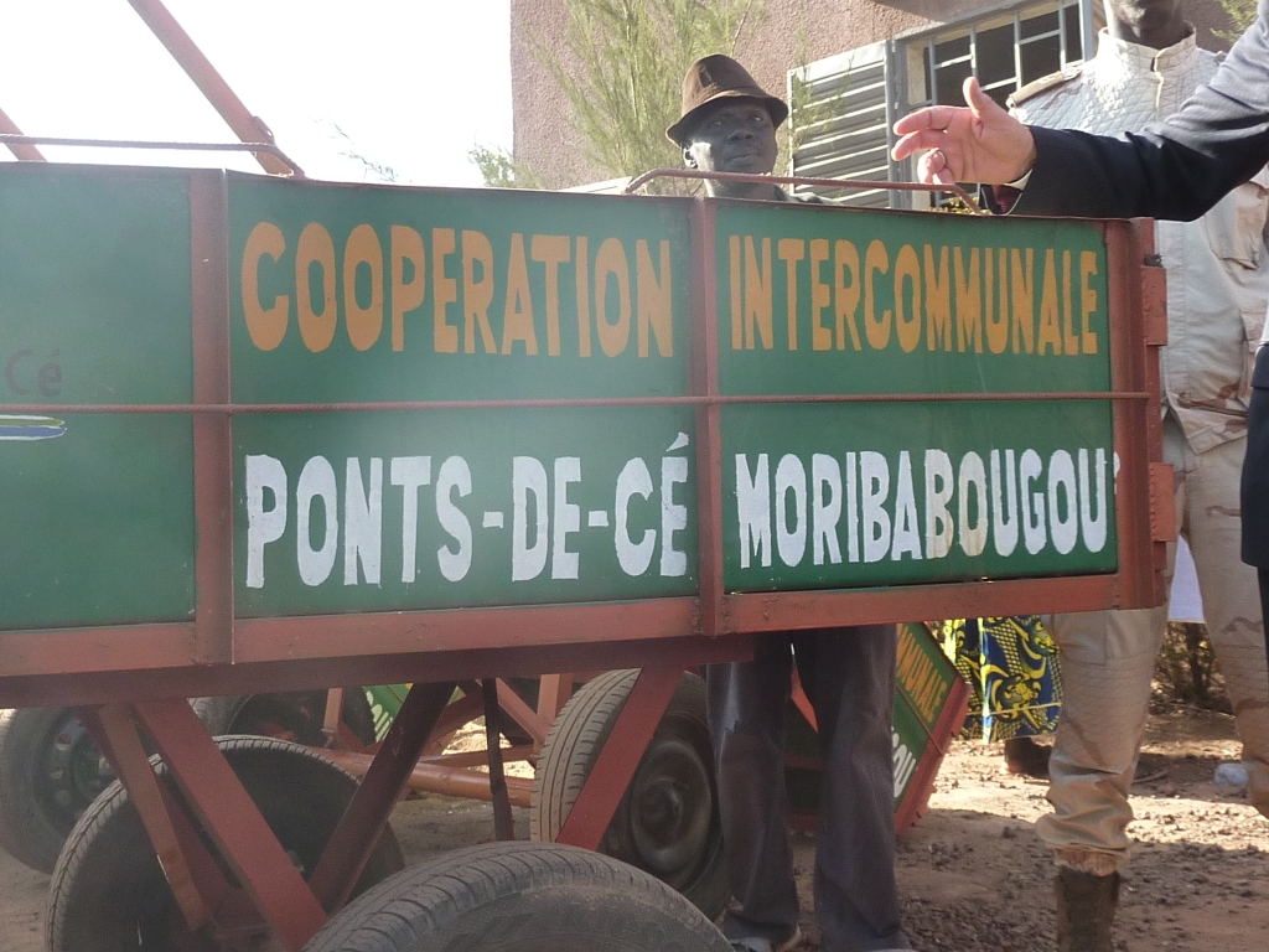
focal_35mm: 48
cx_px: 634
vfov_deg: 30.3
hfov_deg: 39.7
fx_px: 1760
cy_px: 476
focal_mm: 4.4
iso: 125
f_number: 3.5
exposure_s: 1/125
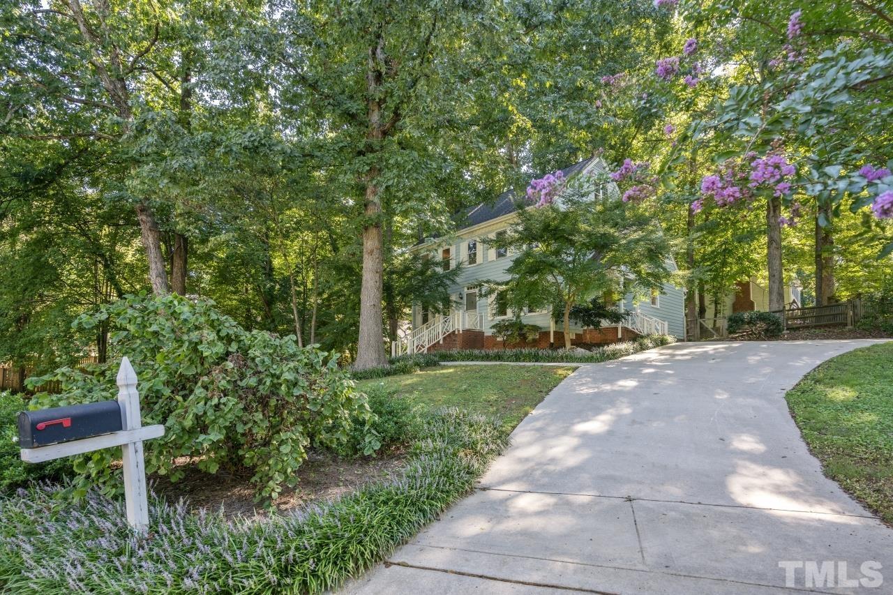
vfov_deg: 73.7
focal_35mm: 16
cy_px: 298
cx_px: 446
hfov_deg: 96.7
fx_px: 397
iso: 250
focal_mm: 16
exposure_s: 1/30
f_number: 8
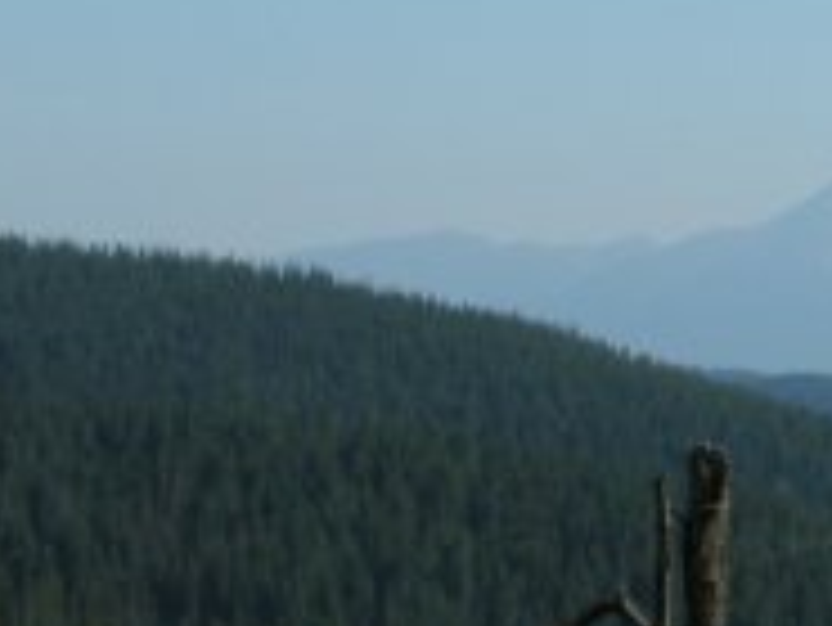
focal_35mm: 214
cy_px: 401
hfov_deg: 9.1
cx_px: 949
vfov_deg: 6.9
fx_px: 5147
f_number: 6.9
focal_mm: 12.9
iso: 100
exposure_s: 1/400
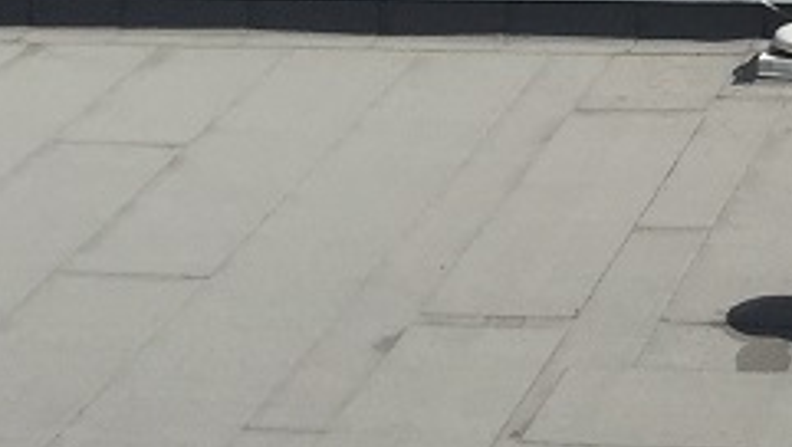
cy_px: -610
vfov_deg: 7.9
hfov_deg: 13.4
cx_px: 1413
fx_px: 3026
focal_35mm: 144
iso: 32
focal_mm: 4.15
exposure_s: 1/1883
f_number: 2.2
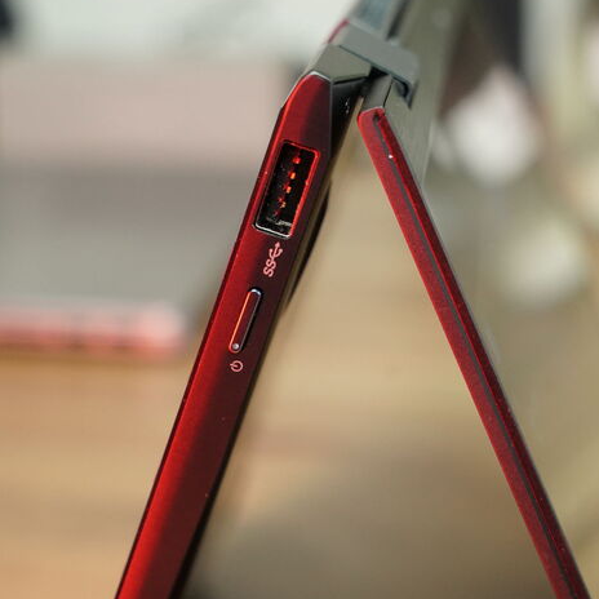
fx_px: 1997
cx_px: 329
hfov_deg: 17.1
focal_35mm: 102
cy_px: 354
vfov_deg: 17.0
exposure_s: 1/200
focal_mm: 58
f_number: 6.3
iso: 4000
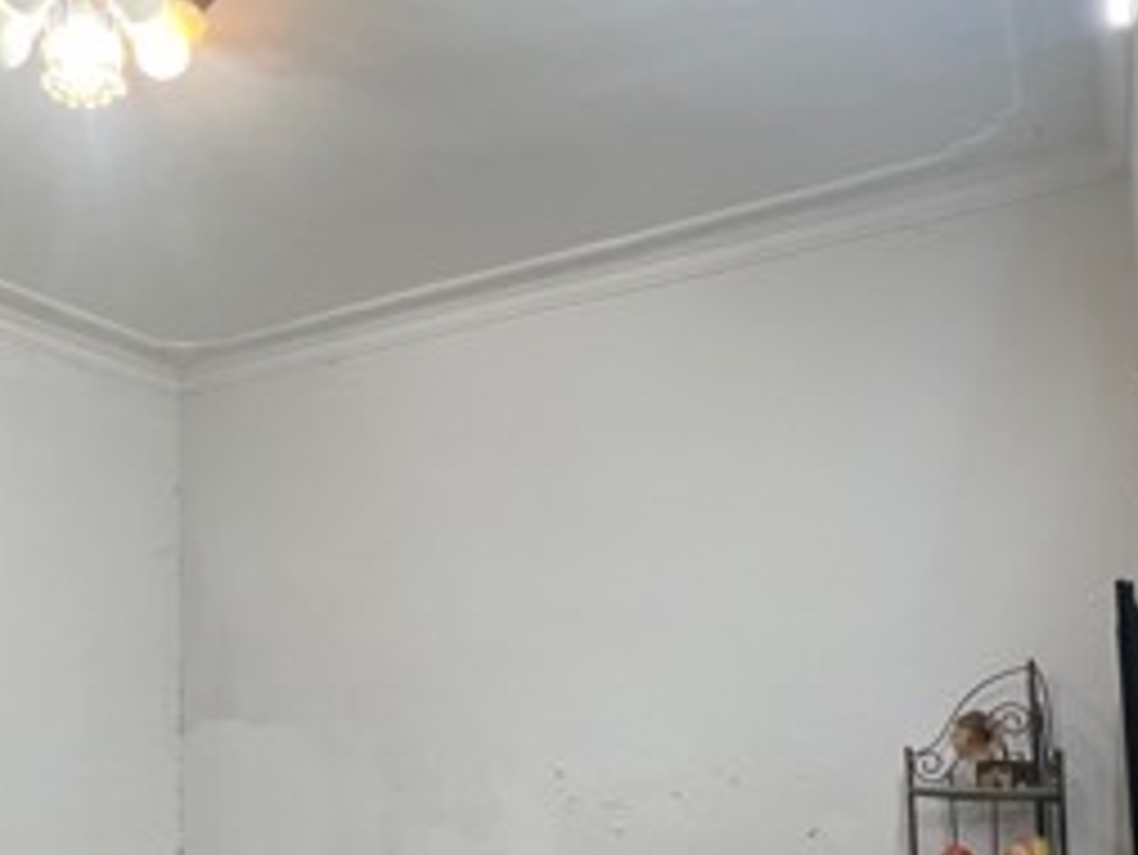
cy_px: 641
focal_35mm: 36
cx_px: 247
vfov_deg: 38.7
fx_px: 1184
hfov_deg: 48.8
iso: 125
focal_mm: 1.57
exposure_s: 1/50
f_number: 1.8
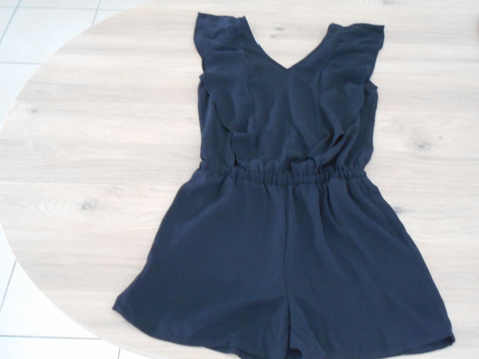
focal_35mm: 34
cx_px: 240
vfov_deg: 41.8
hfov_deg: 54.0
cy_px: 180
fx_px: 470
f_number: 3.6
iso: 400
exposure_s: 1/13
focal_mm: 5.8
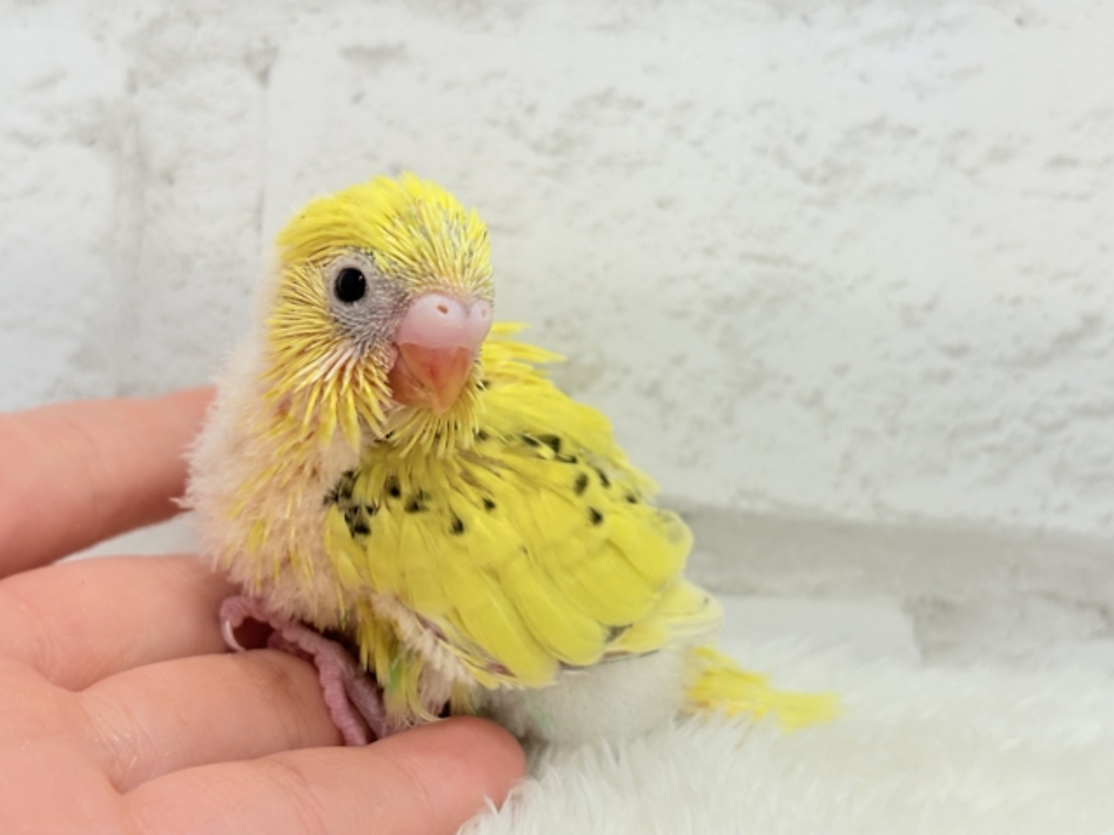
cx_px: 557
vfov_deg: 28.0
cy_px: 418
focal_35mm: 52
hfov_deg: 36.8
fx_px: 1673
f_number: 1.6
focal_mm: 5.96
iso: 80
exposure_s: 1/100
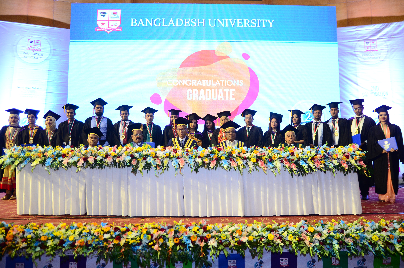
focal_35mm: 28
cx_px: 202
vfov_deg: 45.5
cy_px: 134
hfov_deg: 64.7
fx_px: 319
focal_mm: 19
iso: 1000
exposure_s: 1/80
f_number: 4
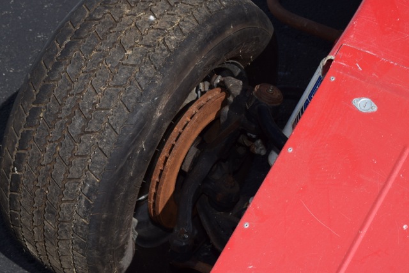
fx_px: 818
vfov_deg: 18.9
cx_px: 204
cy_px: 136
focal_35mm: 72
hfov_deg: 28.1
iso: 100
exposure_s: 1/200
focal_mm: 48
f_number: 11
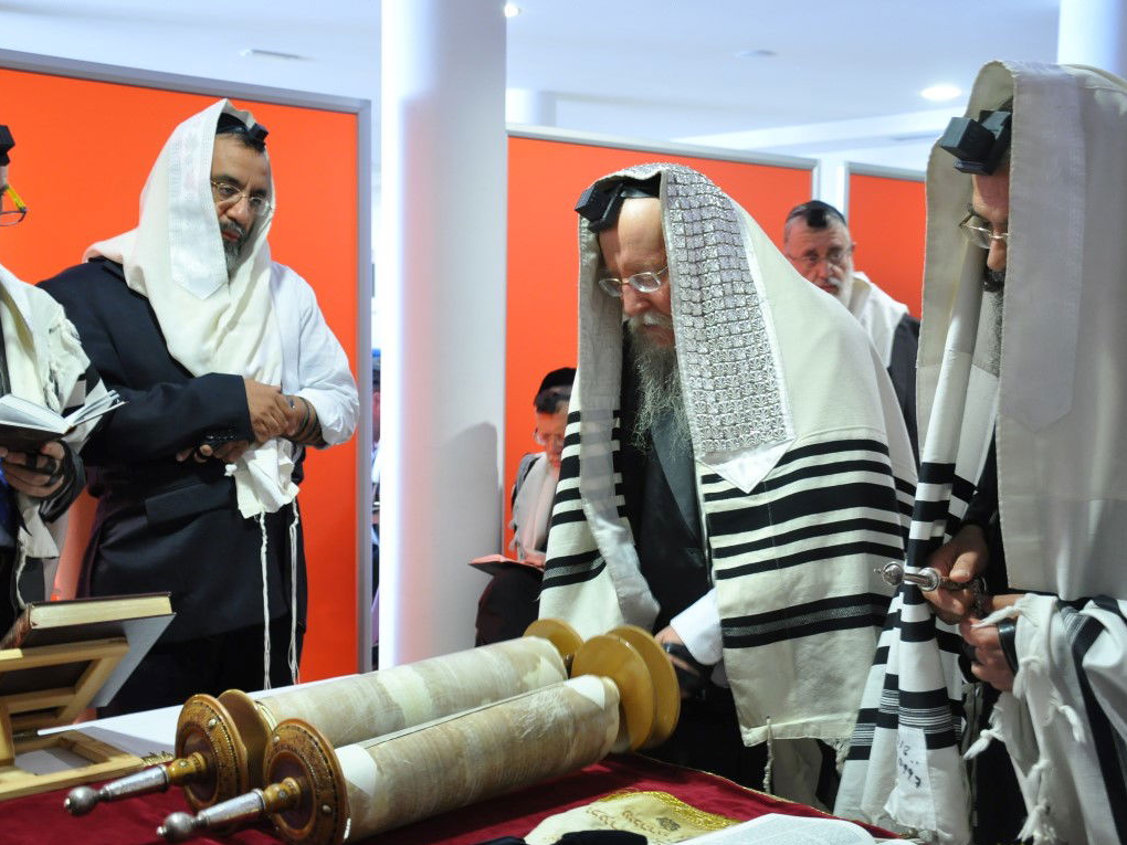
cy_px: 423
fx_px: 1595
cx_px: 601
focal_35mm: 49
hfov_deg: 38.9
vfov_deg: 29.7
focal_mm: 30
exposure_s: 1/15
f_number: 4.2
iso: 1000
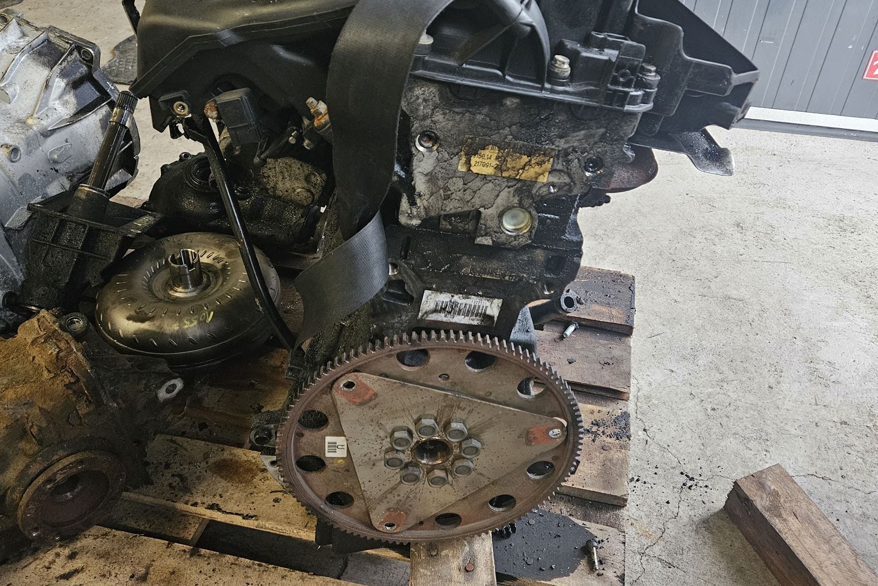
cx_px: 450
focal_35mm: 29
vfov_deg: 44.5
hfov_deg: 63.6
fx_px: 707
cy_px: 214
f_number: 1.8
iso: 800
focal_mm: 5.4
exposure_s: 1/100
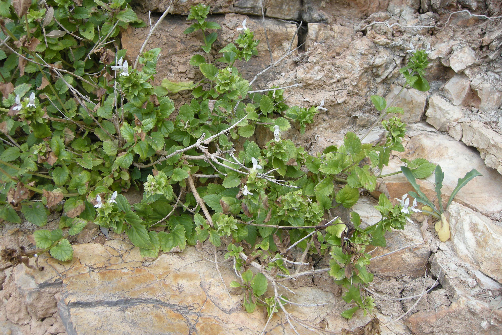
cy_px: 168
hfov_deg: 51.9
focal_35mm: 37
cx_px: 255
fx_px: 516
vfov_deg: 35.9
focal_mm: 7.5
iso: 64
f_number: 3.4
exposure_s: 1/66.5
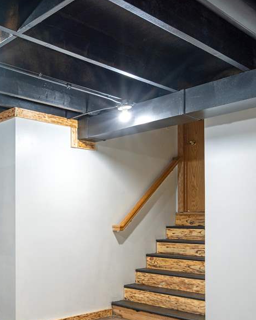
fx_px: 331
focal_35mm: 35
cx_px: -68
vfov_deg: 50.4
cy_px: 219
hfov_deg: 32.8
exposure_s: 1/2.5
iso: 400
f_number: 8
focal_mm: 17
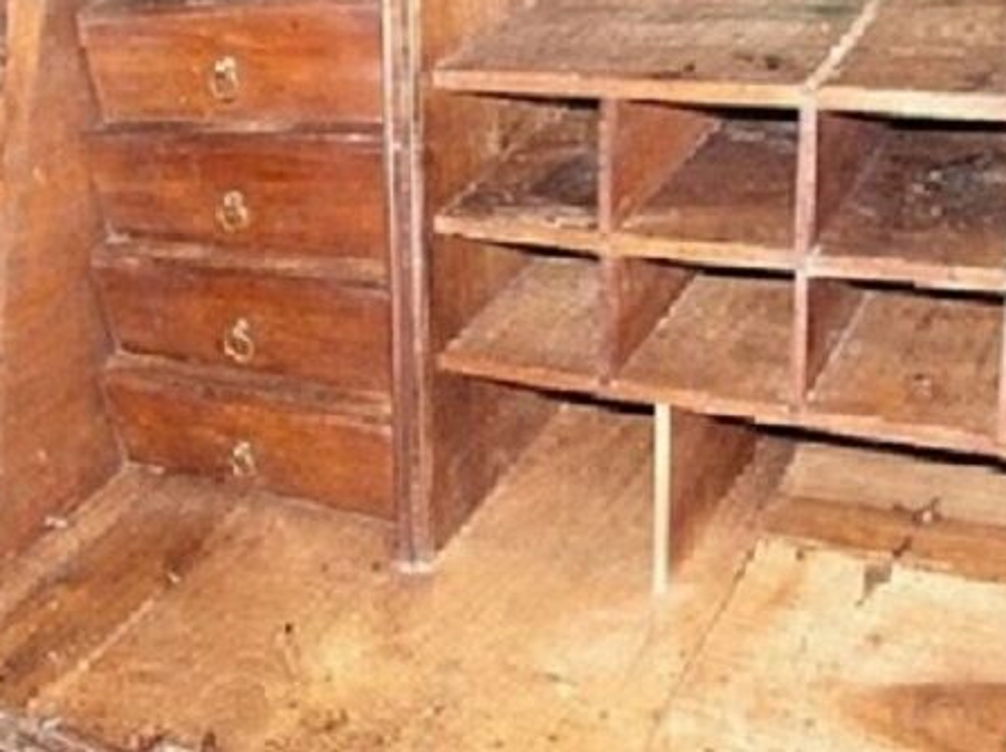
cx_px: 485
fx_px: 1277
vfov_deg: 32.7
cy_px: 299
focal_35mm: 44
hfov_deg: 43.0
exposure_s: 1/40
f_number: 3.2
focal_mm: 6
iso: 160
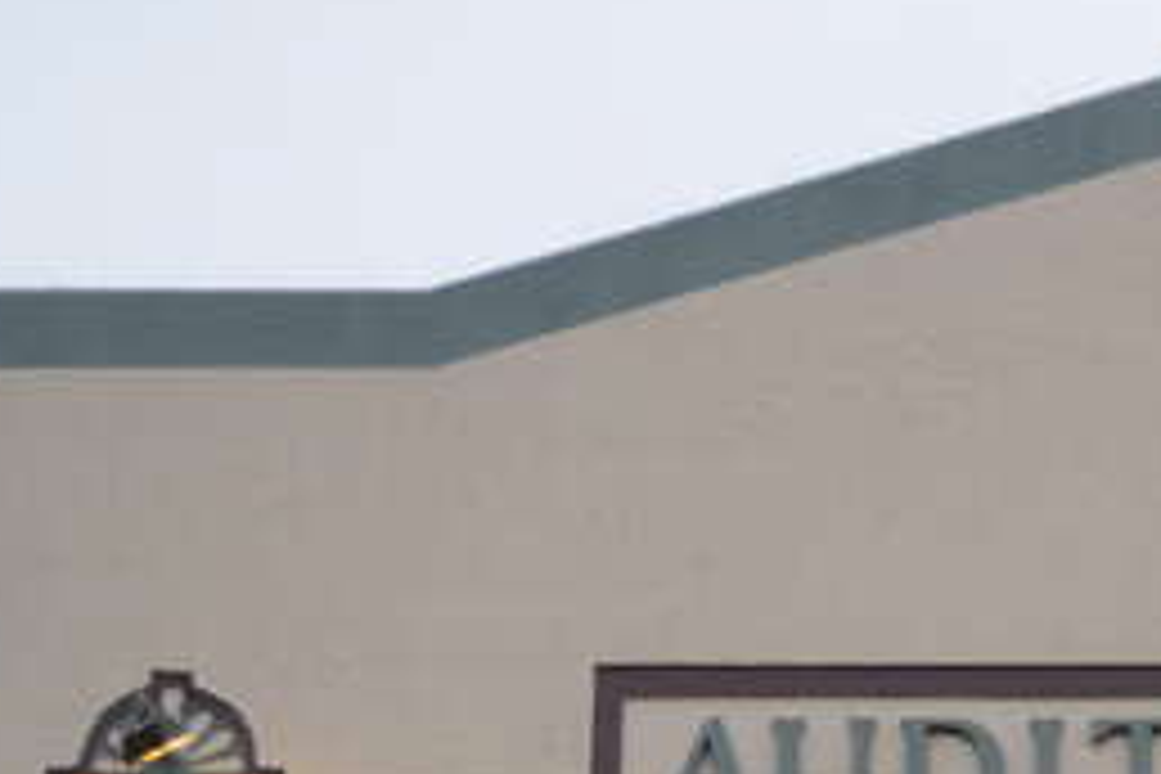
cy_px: 1163
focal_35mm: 163
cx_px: 1224
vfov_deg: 8.3
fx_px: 5242
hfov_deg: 12.5
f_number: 5
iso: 200
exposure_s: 1/60
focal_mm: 35
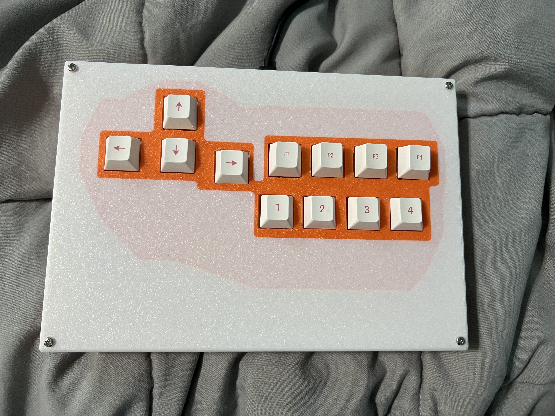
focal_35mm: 26
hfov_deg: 67.3
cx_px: 278
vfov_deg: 53.1
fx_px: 417
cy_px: 208
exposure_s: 1/71
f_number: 1.5
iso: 125
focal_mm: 5.7
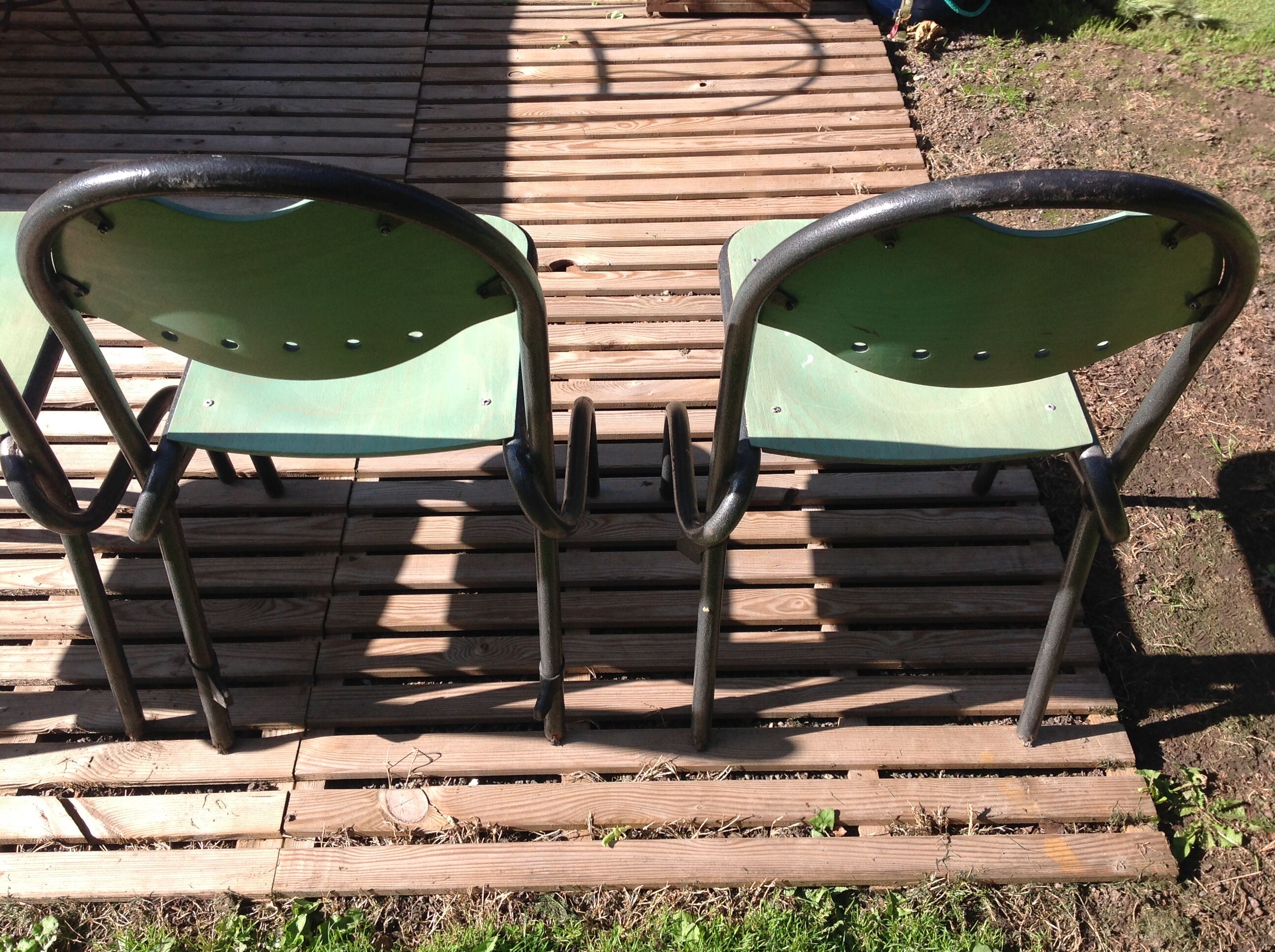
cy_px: 476
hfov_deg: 52.7
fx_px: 1287
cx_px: 638
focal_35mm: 35
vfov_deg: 40.6
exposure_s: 1/703
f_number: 2.4
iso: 50
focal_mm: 4.28
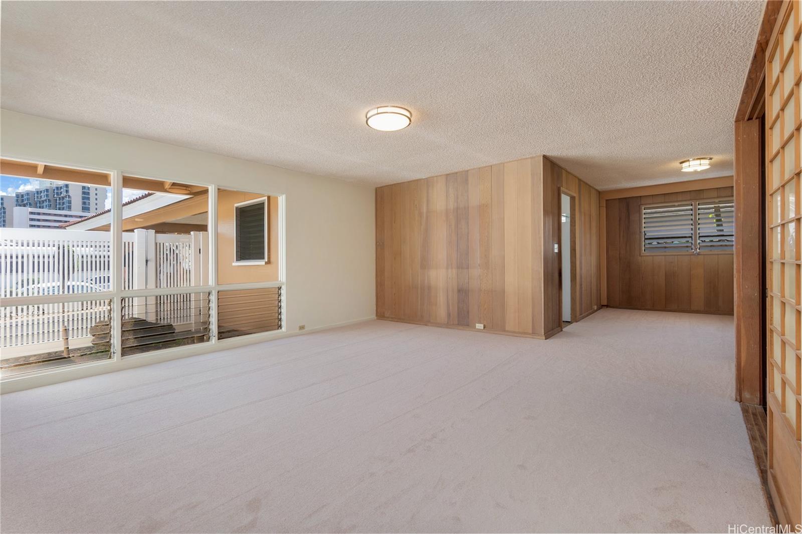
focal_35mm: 15
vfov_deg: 77.3
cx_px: 401
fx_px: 334
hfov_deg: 100.4
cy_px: 267
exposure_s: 1/160
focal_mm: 10
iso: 320
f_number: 8
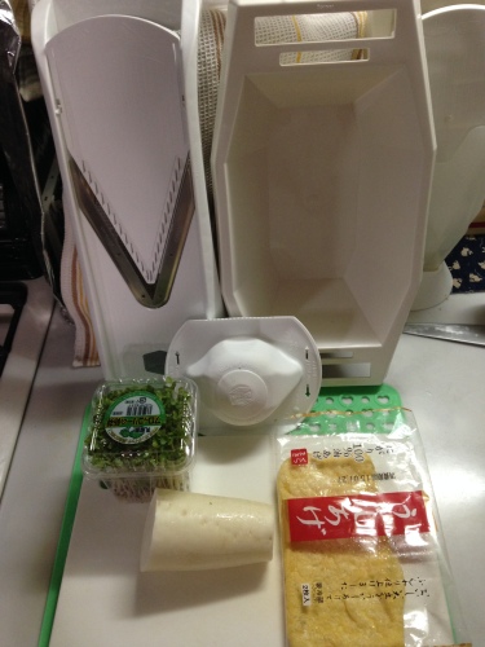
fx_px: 616
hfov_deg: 42.9
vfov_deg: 55.4
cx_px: 242
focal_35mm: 33
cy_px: 324
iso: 160
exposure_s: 1/20
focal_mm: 4.12
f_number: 2.4
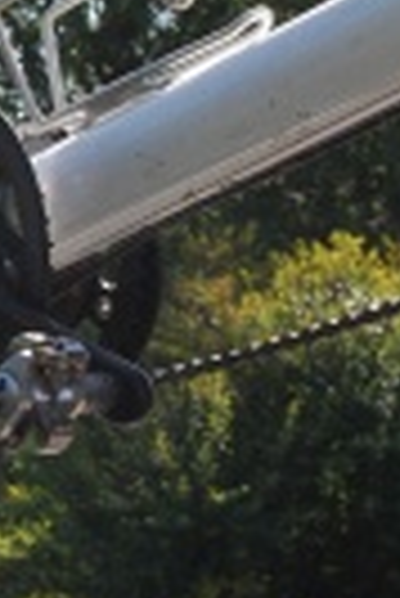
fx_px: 3009
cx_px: -227
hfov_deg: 7.5
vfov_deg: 11.3
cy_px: 99
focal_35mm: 181
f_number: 13
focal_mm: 32
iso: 400
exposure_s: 1/160
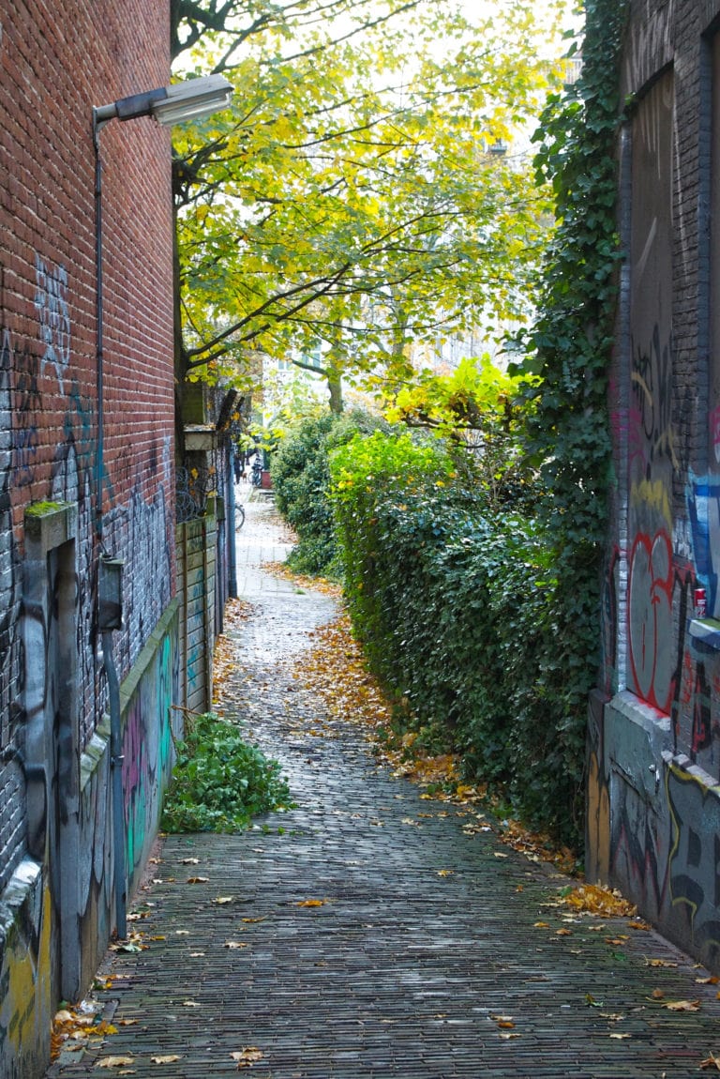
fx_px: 1798
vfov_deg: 33.4
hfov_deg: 22.6
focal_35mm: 60
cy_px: 540
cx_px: 360
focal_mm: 40
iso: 400
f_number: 6.7
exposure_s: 1/45
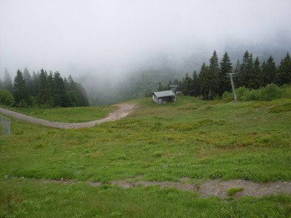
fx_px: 319
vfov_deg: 37.7
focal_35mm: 38
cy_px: 109
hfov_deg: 49.0
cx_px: 146
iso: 80
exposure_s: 1/90
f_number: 8.4
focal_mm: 6.3
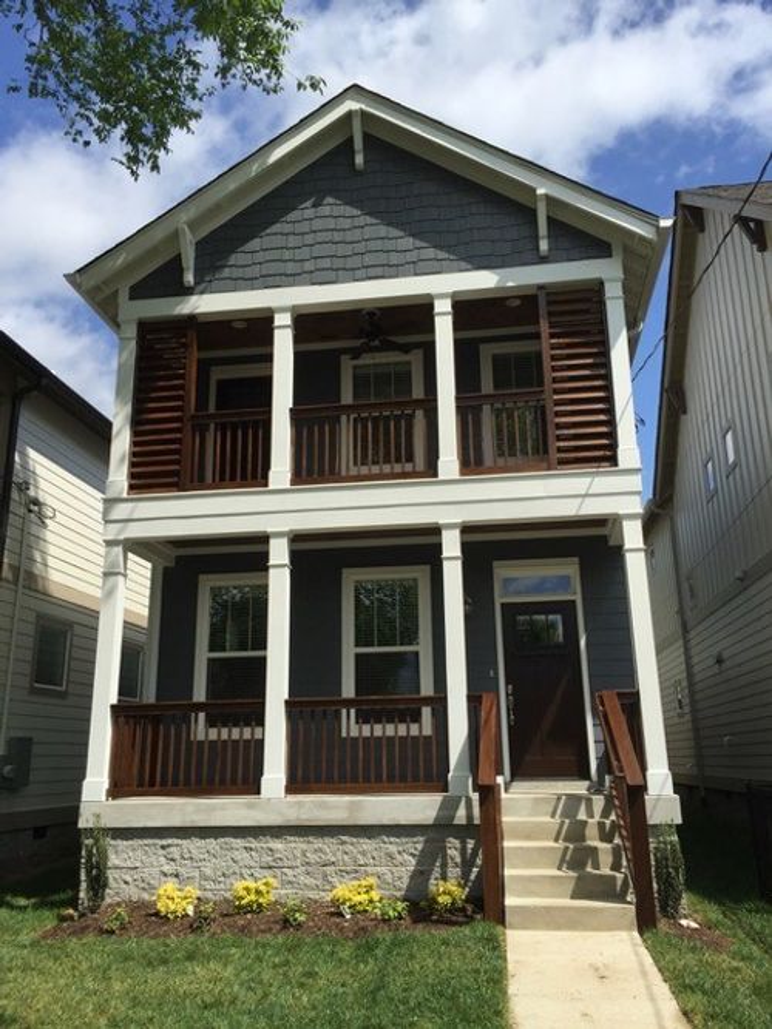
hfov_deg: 48.2
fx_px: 863
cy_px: 514
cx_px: 386
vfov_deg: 61.7
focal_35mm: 29
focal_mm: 4.15
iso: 32
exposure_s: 1/2475
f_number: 2.2
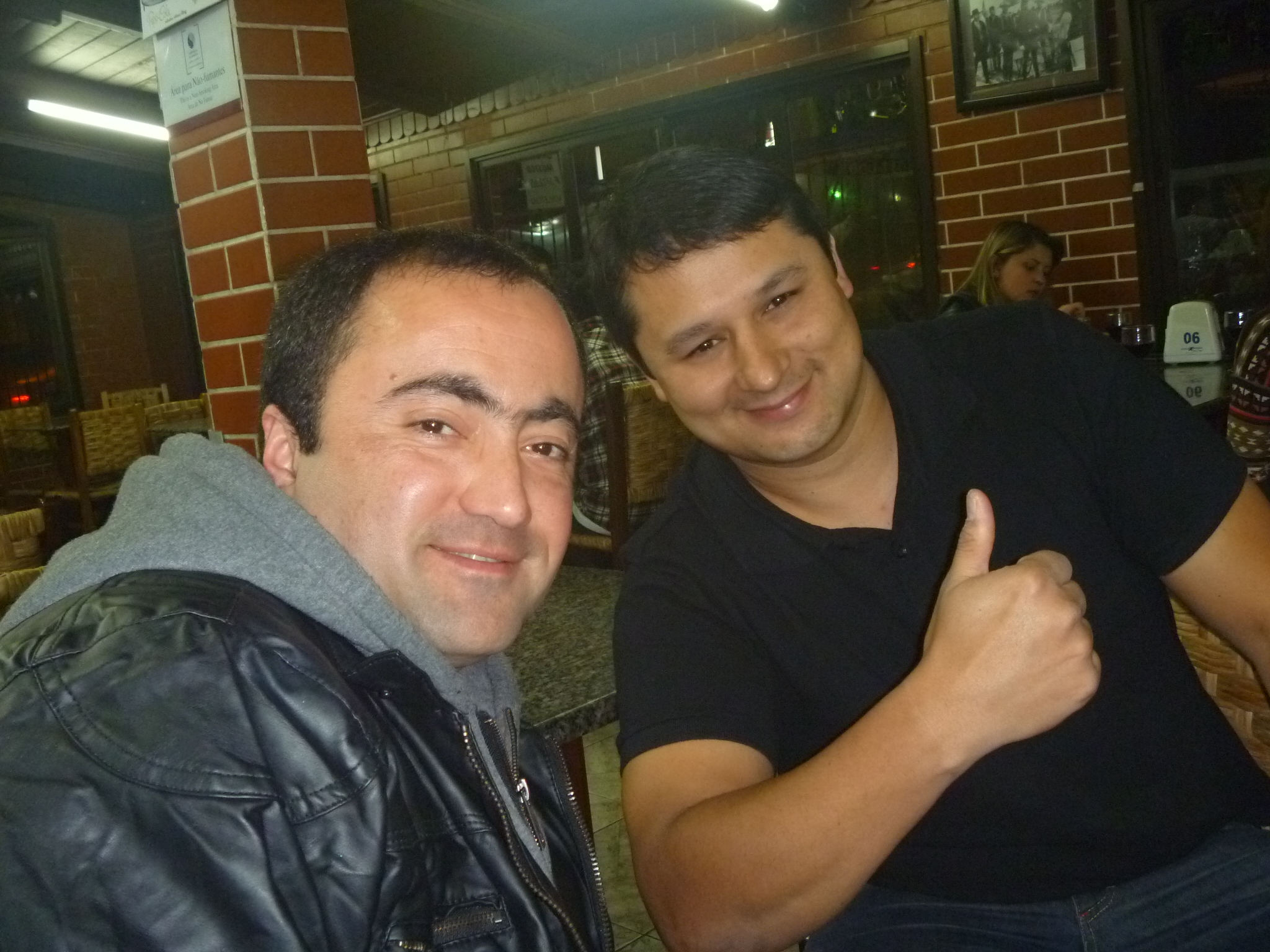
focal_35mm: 35
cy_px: 476
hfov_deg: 52.6
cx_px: 635
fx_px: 1284
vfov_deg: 40.7
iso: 400
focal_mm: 6.3
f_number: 3.5
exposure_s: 1/30
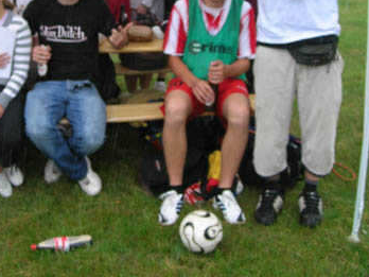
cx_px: 151
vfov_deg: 23.3
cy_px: 57
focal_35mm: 62
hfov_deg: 31.1
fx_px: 661
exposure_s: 1/86.2
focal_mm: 6
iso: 50
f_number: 2.7
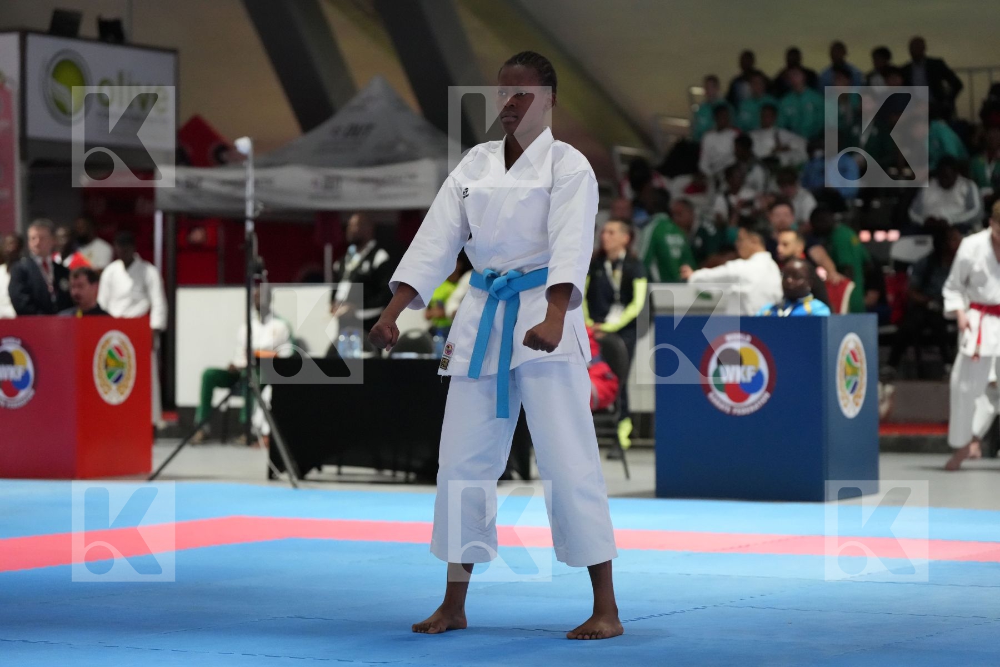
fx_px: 2861
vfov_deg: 13.3
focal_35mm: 103
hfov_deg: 19.8
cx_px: 500
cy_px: 334
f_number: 2.8
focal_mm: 103
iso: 8000
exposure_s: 1/500
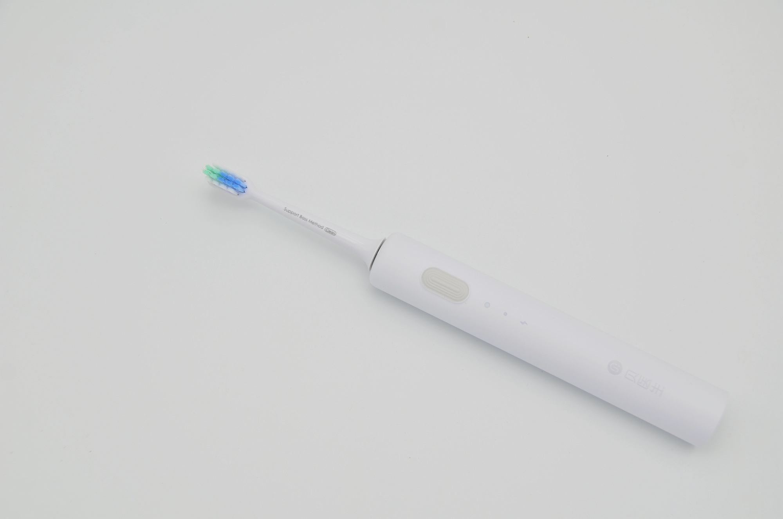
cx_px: 392
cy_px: 260
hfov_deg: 39.0
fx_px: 1107
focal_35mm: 51
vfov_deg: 26.4
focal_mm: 34
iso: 160
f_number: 6.3
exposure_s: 1/160
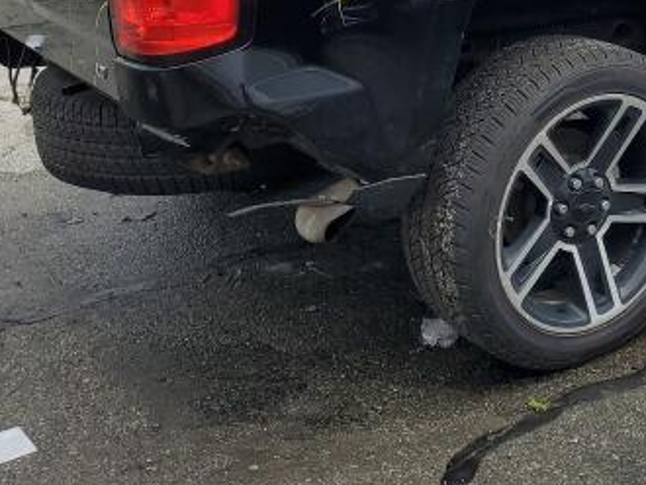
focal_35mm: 63
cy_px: -16
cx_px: 628
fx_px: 1177
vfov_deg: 22.3
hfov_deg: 29.0
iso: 50
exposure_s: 1/1667
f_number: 1.5
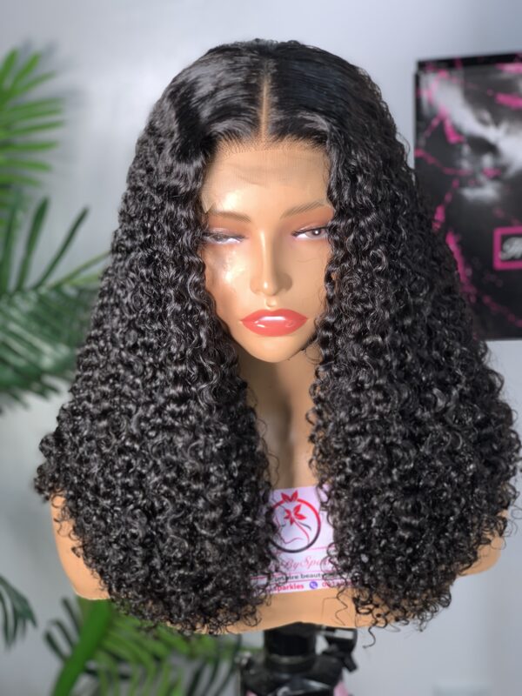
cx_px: 261
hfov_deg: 28.0
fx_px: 1046
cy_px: 348
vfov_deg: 36.8
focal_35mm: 52
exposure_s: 1/100
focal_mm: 6
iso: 16
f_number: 2.4
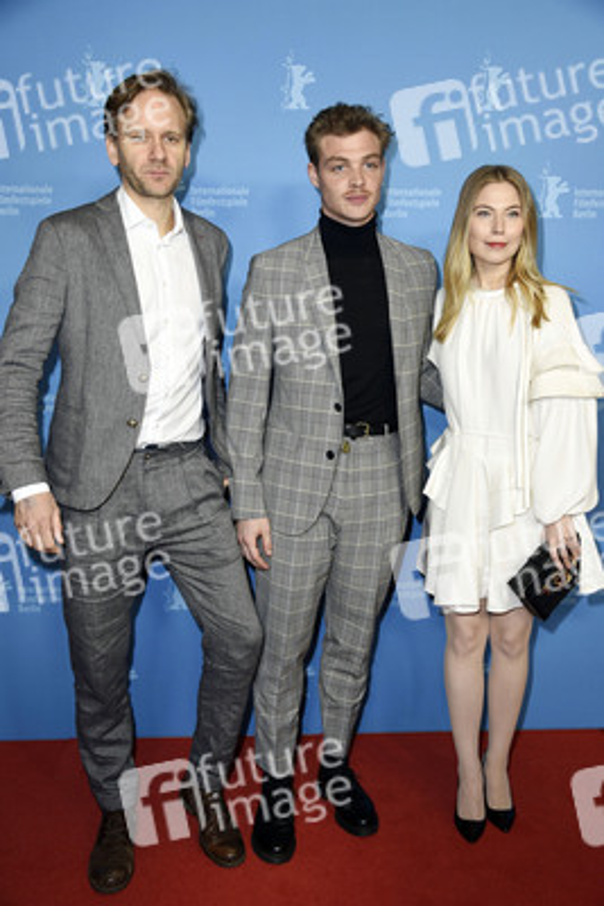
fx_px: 955
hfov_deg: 35.1
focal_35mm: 38
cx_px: 302
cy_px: 453
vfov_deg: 50.7
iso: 1000
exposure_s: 1/160
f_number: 5.6
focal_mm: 38
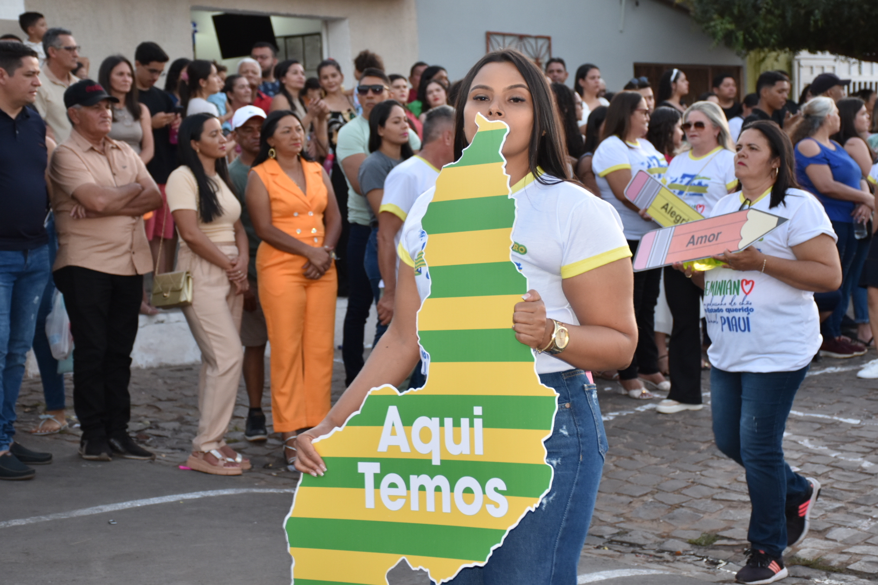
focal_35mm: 72
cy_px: 292
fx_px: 1756
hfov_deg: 28.1
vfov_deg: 18.9
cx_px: 439
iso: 640
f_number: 5.6
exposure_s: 1/100
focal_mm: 48
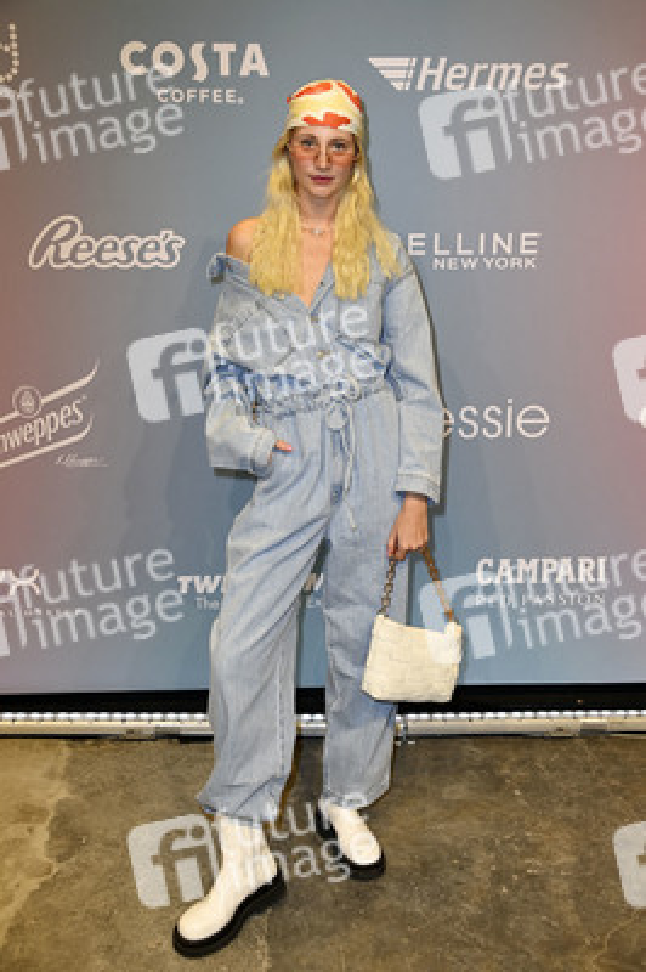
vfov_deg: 48.5
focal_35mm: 40
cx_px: 323
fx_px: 1078
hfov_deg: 33.3
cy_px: 486
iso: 400
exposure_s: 1/250
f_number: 5.6
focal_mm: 40
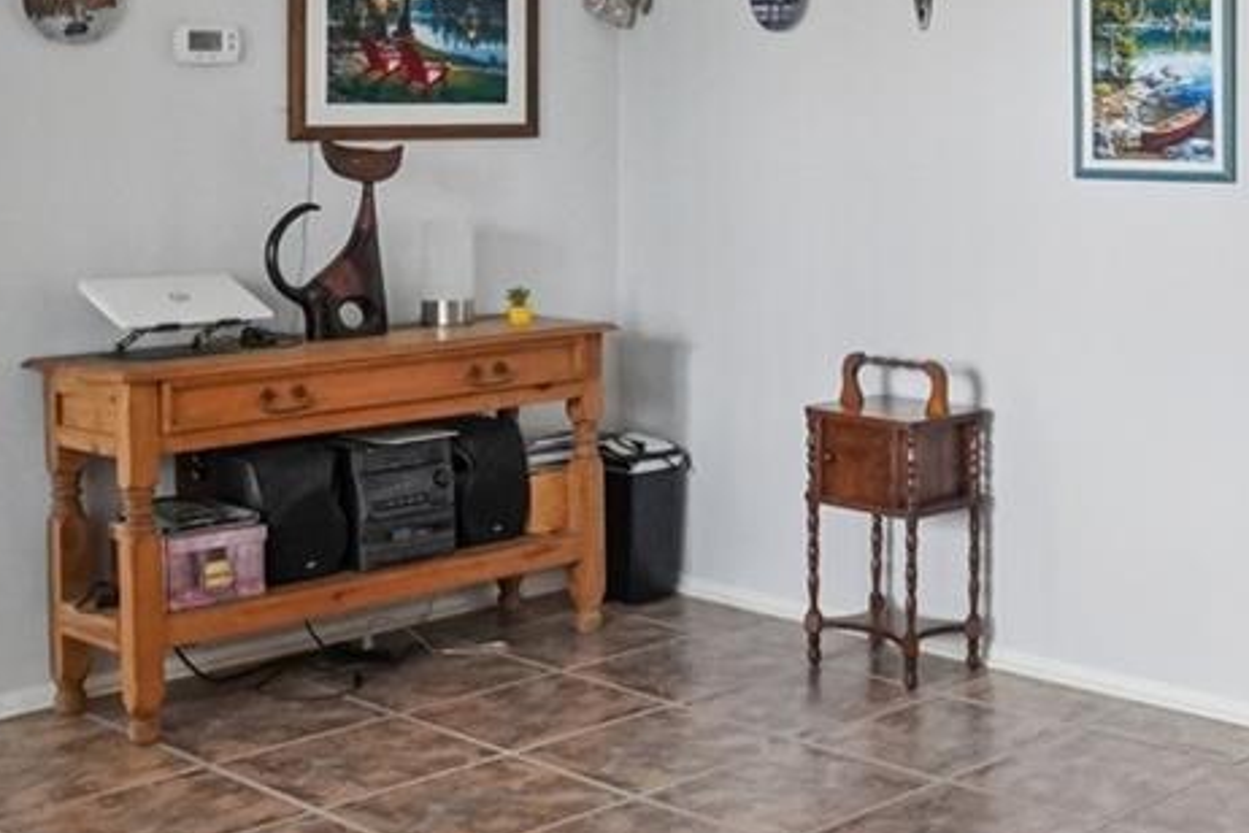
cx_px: 1298
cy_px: 195
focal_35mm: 52
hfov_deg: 34.2
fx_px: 1804
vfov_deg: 25.6
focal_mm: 10
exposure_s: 1/30
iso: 1000
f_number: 8
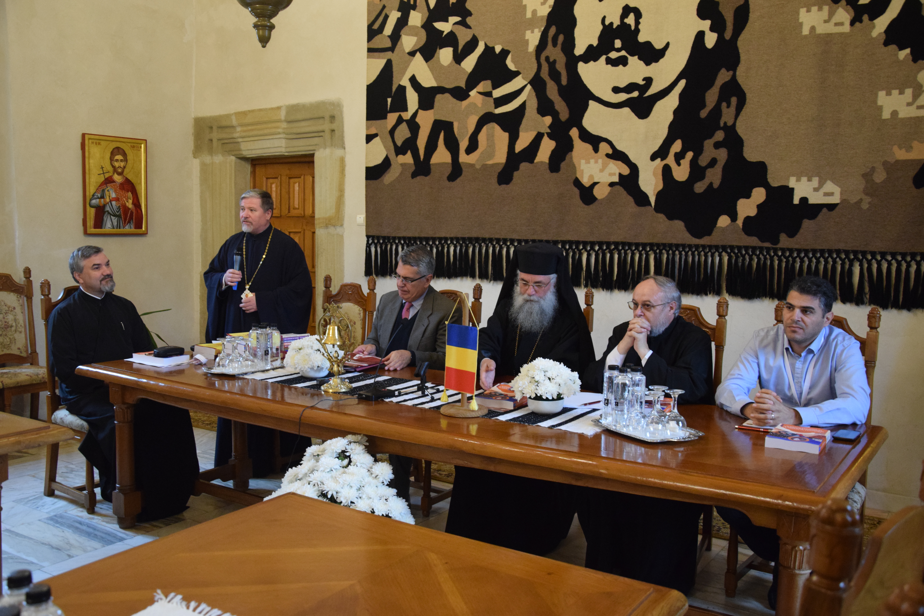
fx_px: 847
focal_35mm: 33
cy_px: 308
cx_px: 462
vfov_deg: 40.0
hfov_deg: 57.2
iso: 2500
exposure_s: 1/60
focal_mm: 22
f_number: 3.8
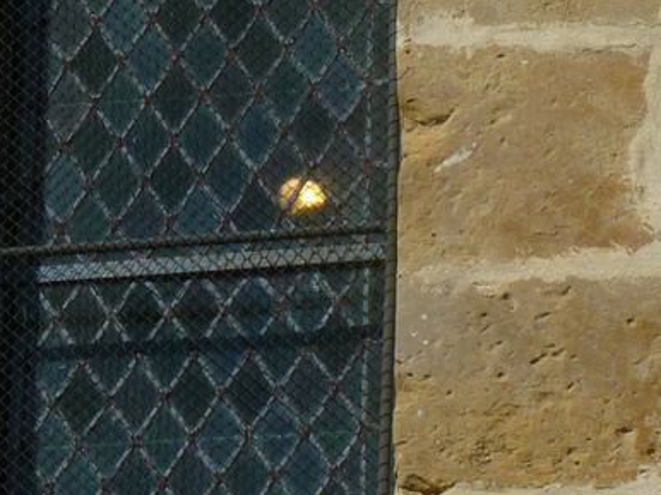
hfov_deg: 5.6
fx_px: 6698
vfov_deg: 4.2
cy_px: 209
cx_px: 253
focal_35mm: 351
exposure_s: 1/400
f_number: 7.1
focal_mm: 16.7
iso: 80
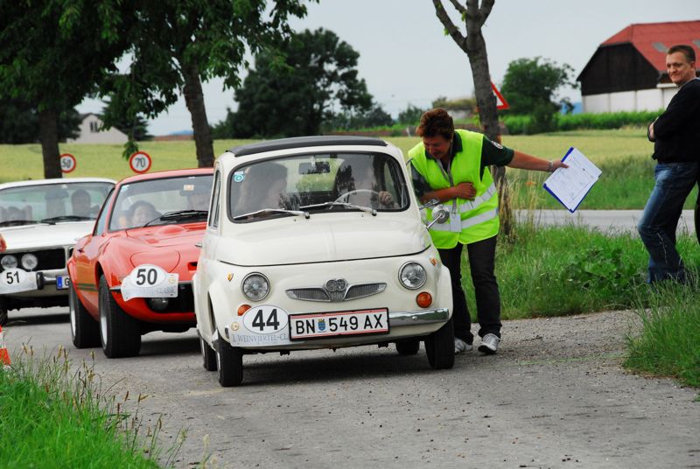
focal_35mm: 202
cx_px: 350
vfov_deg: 6.8
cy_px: 234
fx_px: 3943
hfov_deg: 10.1
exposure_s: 1/200
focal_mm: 135
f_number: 13
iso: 1000
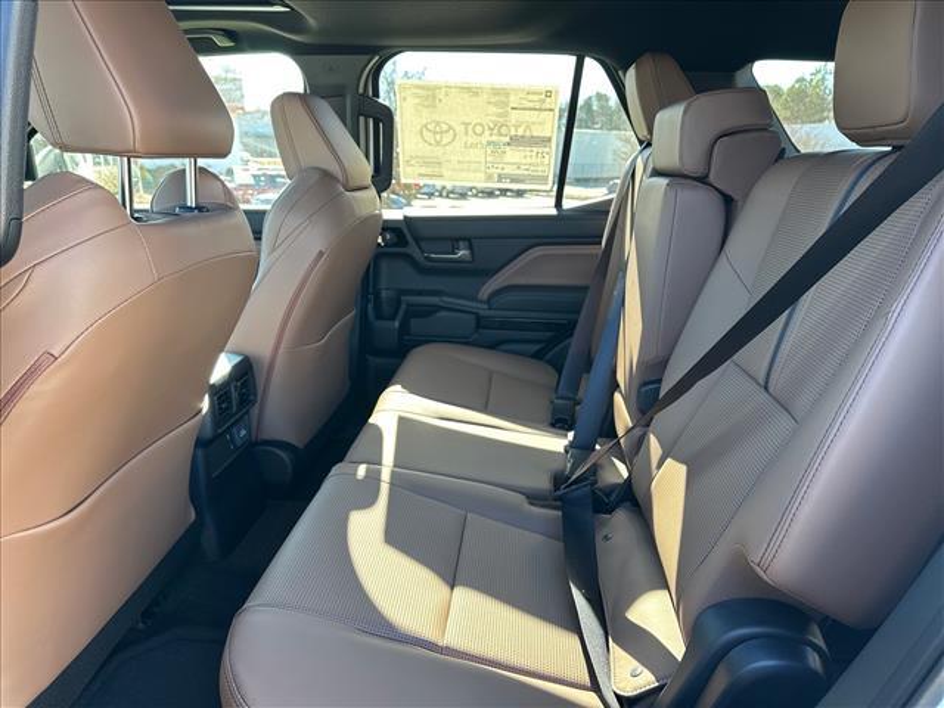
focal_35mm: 24
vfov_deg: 56.8
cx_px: 472
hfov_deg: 71.6
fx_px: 654
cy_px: 354
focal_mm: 6.86
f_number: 1.78
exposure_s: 1/123
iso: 125
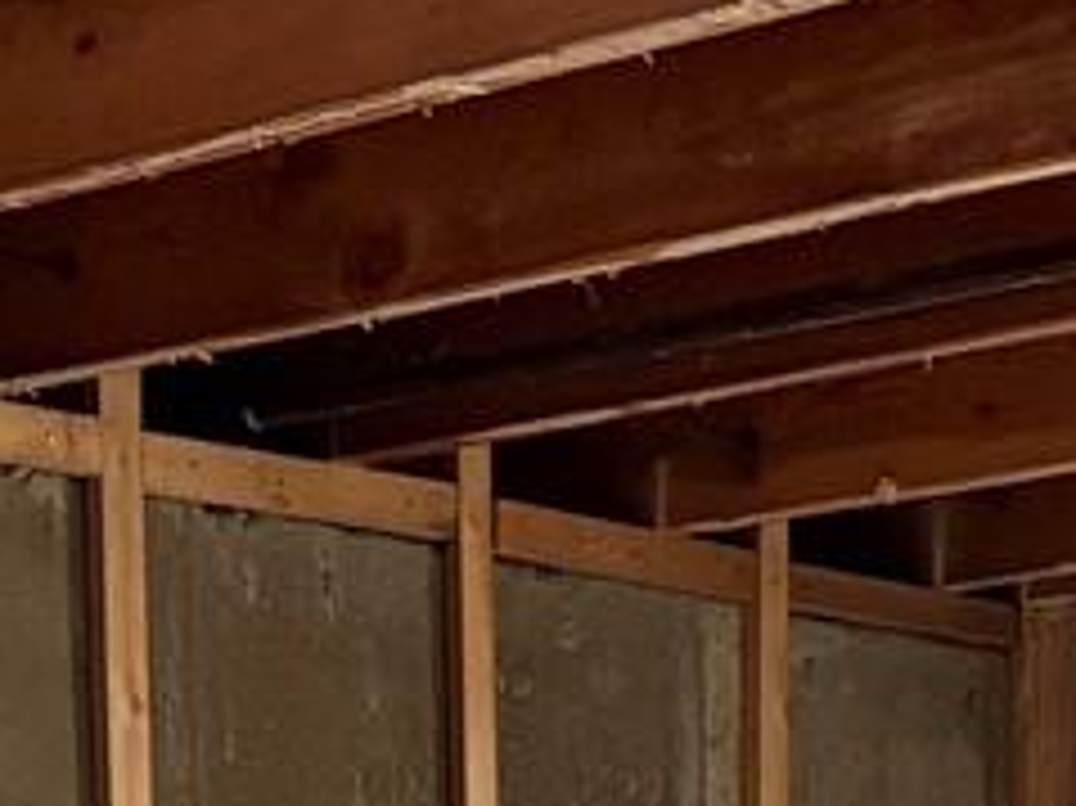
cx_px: 860
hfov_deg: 12.2
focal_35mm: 161
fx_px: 5002
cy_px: 1954
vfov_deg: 8.4
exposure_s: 1/60
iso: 800
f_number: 1.78
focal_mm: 6.76
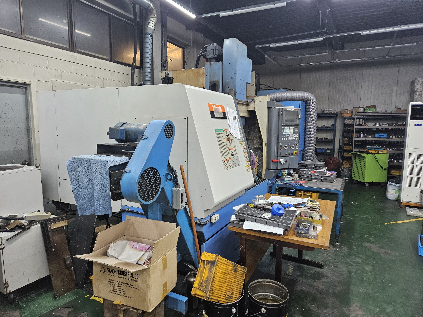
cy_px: 158
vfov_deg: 58.9
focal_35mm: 23
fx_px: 281
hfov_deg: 73.9
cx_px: 212
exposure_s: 1/170
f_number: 1.8
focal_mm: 5.4
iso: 320
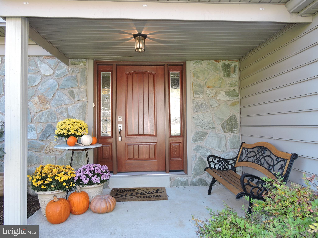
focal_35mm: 24
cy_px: 119
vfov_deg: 56.8
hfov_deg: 71.6
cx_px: 159
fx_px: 220
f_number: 3.3
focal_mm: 4.3
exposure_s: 1/50
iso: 100
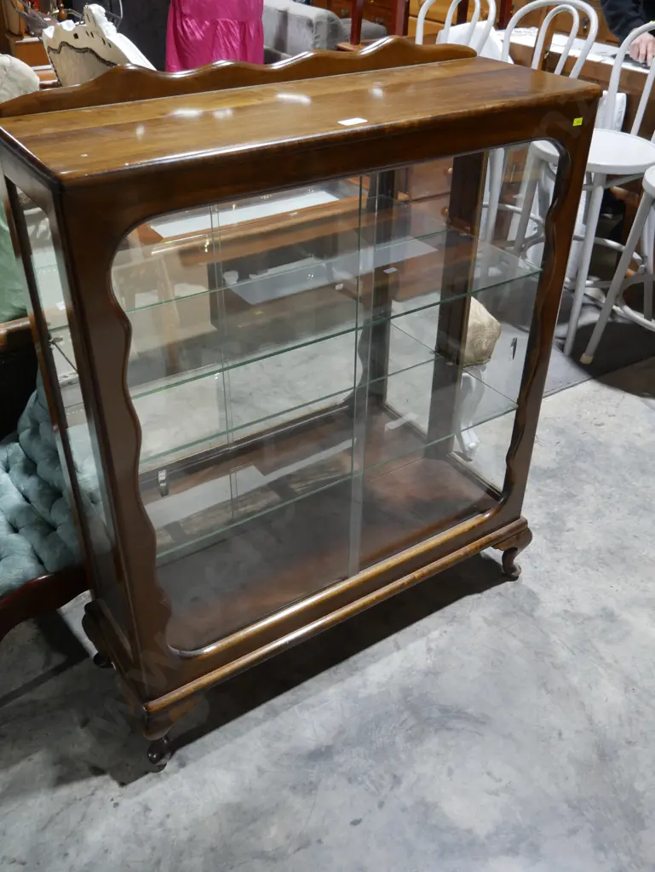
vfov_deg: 56.8
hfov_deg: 44.2
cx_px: 328
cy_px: 436
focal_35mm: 32
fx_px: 807
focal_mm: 16
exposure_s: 1/60
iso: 500
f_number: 3.6
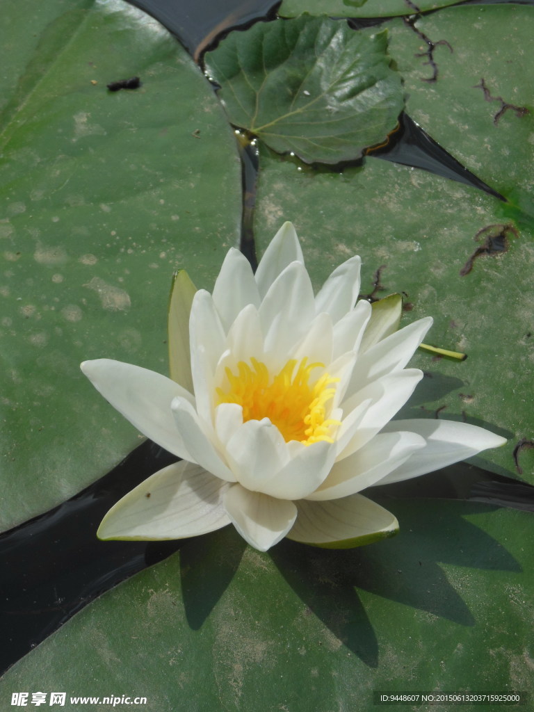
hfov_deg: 22.3
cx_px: 267
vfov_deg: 29.4
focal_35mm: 66
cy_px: 356
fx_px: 1358
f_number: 4.3
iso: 125
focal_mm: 11.7
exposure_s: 1/640
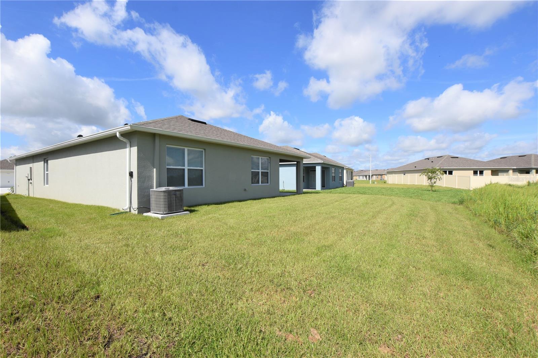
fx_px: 224
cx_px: 269
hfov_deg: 100.4
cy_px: 179
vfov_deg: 77.3
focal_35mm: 15
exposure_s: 1/250
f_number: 9
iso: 100
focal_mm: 10
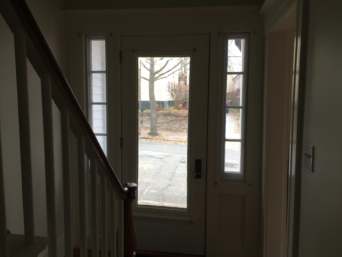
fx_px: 287
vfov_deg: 48.2
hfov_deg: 61.7
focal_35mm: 29
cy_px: 128
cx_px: 171
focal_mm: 4.15
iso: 32
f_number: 2.2
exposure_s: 1/50
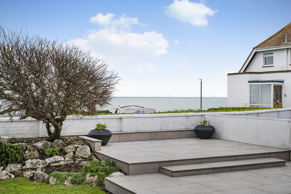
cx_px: 146
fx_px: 404
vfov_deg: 26.9
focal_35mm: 50
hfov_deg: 39.6
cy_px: 97
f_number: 8
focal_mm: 50
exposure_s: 1/400
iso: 320
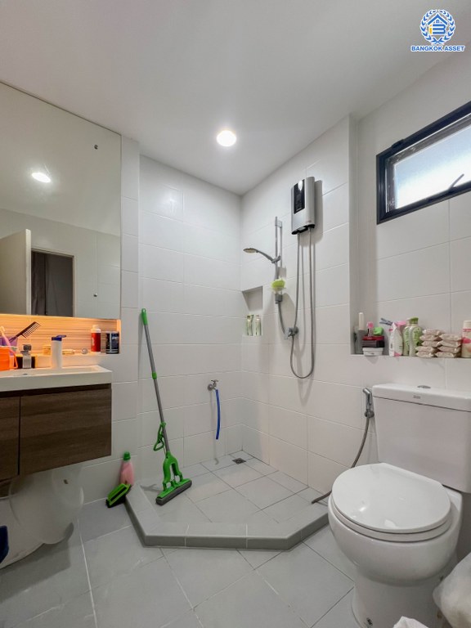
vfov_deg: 106.2
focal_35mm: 13
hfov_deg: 89.9
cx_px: 236
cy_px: 314
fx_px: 236
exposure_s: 1/50
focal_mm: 1.57
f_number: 1.8
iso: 160
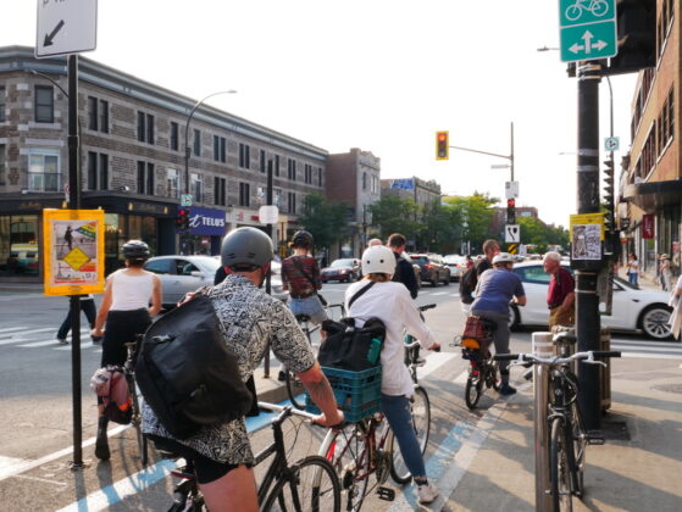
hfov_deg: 51.3
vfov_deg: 39.7
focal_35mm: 36
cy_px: 256
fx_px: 710
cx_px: 341
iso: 200
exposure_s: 1/40
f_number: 16
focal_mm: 18
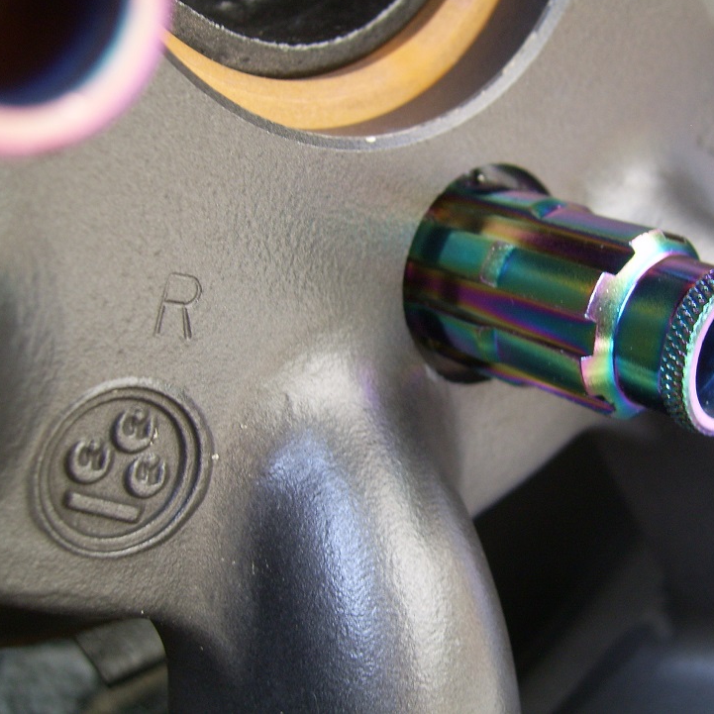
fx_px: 1050
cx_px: 468
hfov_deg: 37.2
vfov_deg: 37.6
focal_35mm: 45
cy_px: 356
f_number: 2.8
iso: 113
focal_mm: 7.8
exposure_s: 1/30
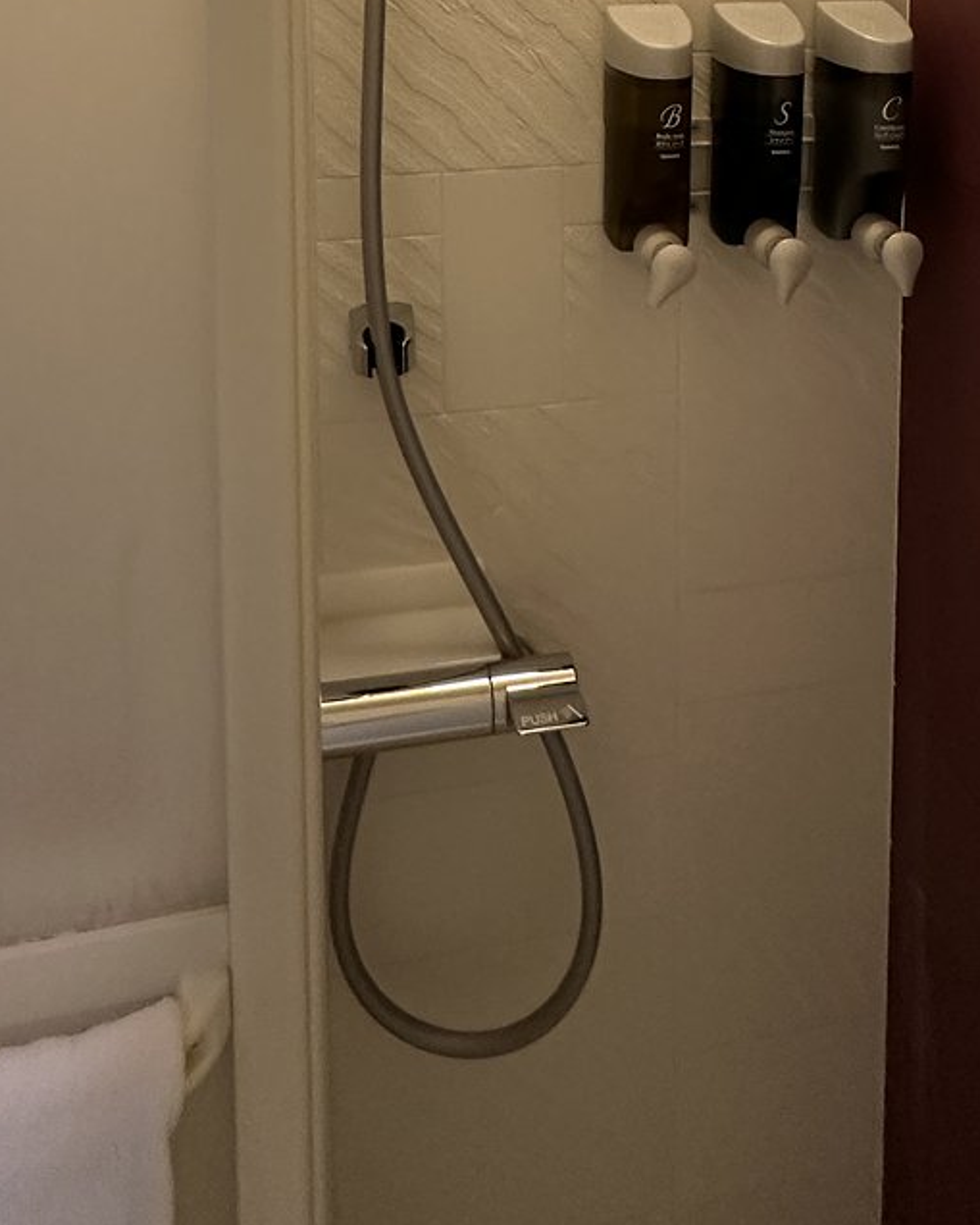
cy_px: -67
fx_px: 1196
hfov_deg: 44.5
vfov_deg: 44.0
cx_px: 533
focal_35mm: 33
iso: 200
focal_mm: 2.22
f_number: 2.2
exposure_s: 1/50
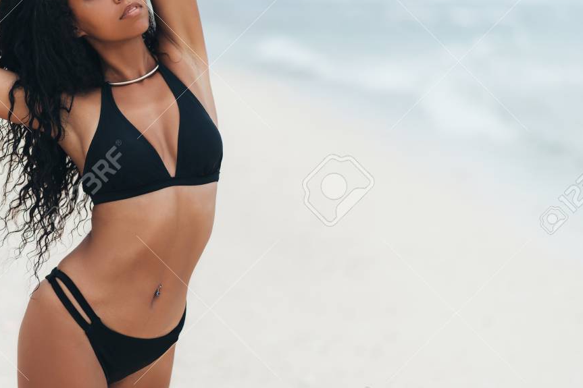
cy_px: 163
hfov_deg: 16.0
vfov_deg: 10.7
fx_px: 2072
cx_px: 209
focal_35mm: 128
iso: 100
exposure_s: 1/800
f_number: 1.8
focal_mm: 85
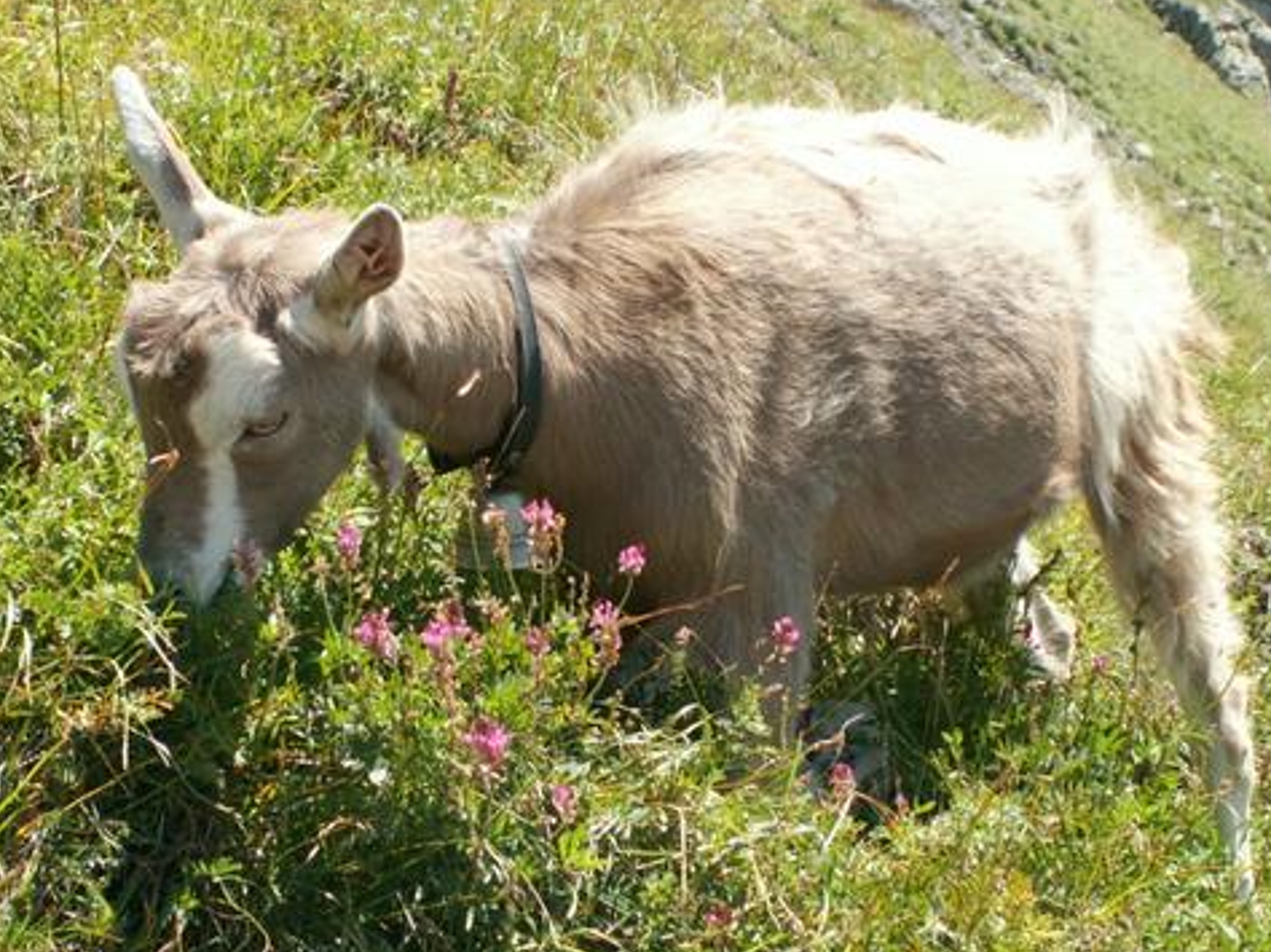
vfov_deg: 14.2
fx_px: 3817
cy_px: 528
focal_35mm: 104
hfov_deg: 18.9
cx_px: 577
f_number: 3.5
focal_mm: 12.89
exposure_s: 1/250
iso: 50
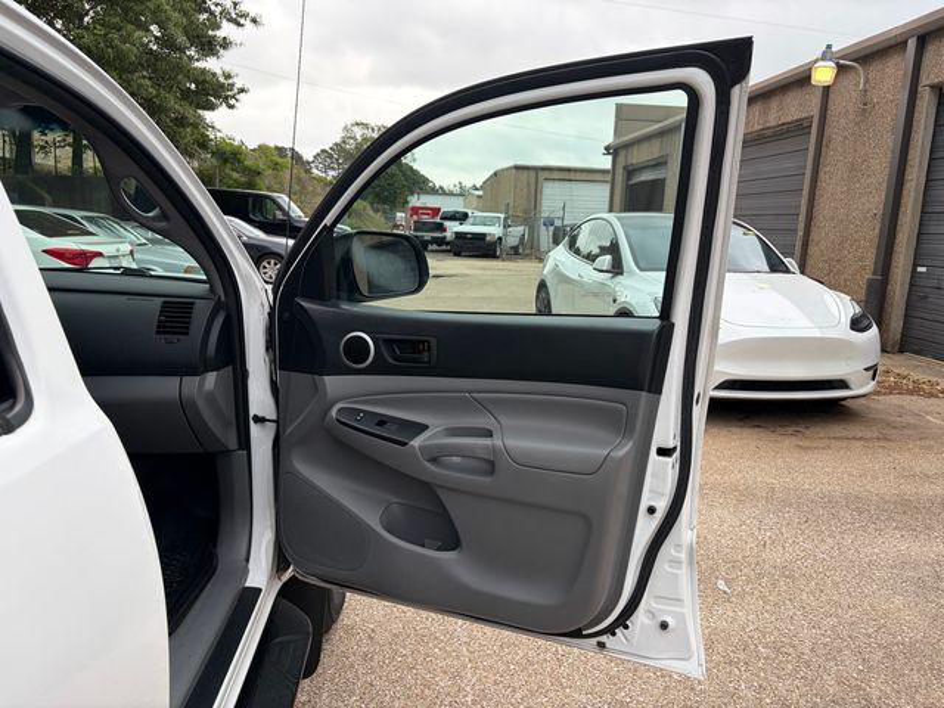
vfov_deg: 53.1
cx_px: 472
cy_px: 354
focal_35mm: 26
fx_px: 709
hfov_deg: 67.3
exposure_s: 1/1001
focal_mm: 5.96
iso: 64
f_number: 1.6
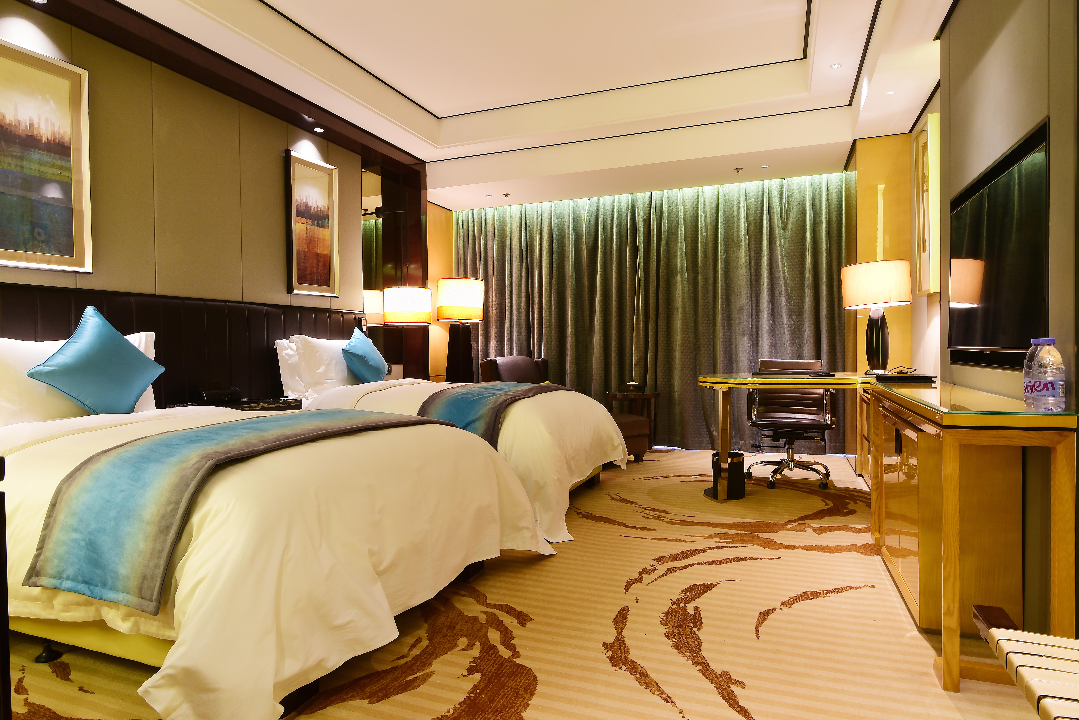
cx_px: 540
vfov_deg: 59.5
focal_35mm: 21
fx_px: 630
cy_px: 360
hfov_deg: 81.2
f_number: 20
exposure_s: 5
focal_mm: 21
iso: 200
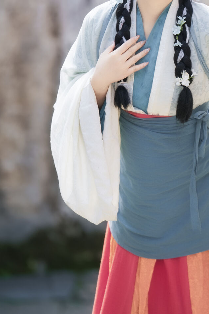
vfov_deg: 8.6
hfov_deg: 5.7
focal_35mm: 239
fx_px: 2080
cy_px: 102
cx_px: 186
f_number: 2.8
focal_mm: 126
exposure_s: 1/200
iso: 125
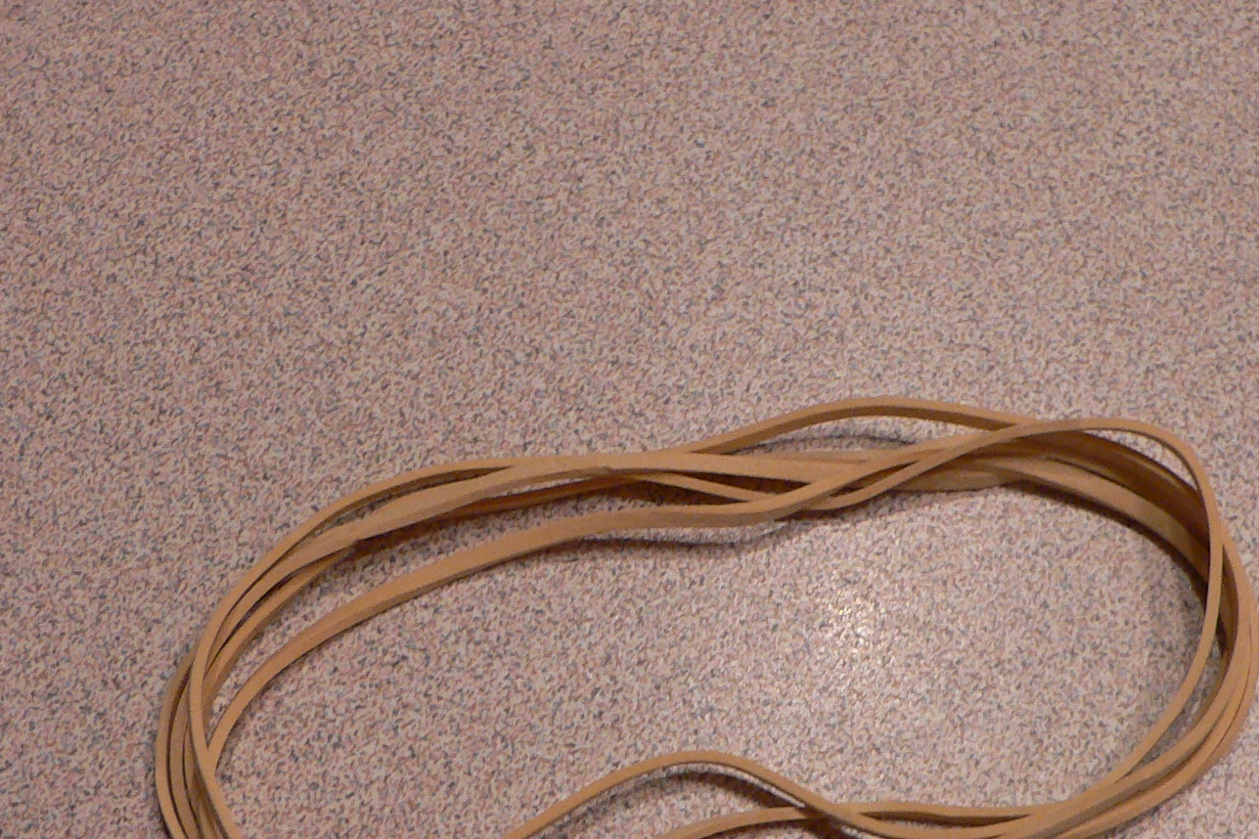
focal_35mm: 57
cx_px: 745
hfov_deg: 35.0
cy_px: 699
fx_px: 1993
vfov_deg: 23.4
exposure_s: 1/40
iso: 200
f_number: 2.8
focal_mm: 4.6
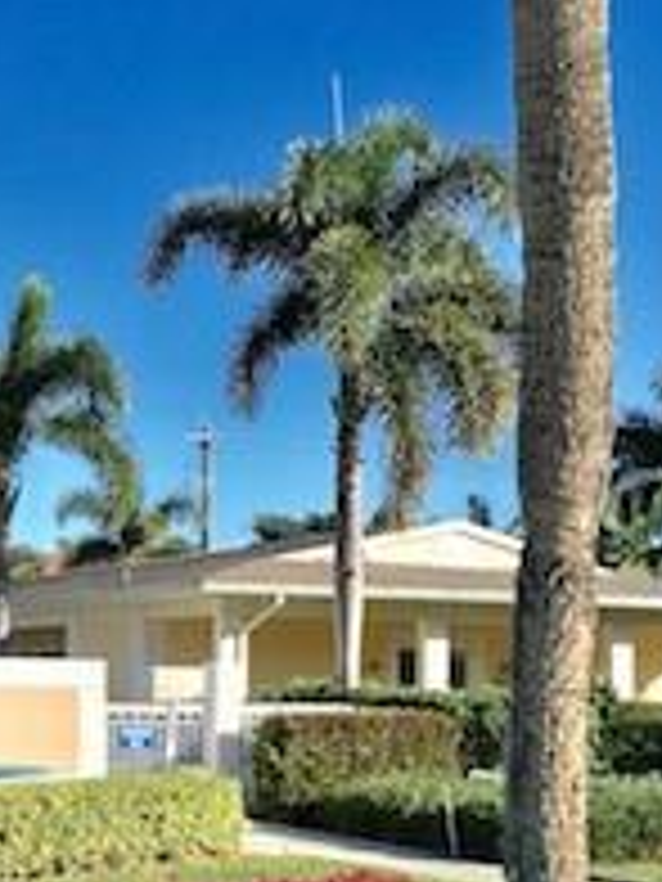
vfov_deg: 29.9
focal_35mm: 64
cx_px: -27
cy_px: 639
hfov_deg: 21.9
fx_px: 1632
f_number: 2.2
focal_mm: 4.15
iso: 25
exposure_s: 1/1304
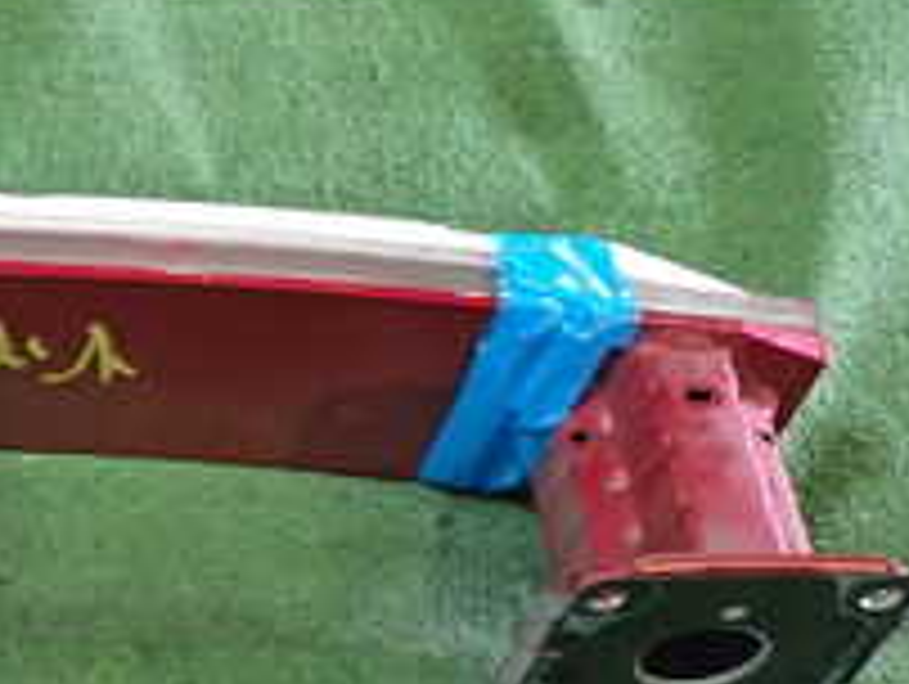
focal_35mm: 89
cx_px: -284
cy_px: 482
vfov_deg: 16.6
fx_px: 2340
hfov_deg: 20.1
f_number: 2.3
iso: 500
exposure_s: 1/30
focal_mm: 5.4
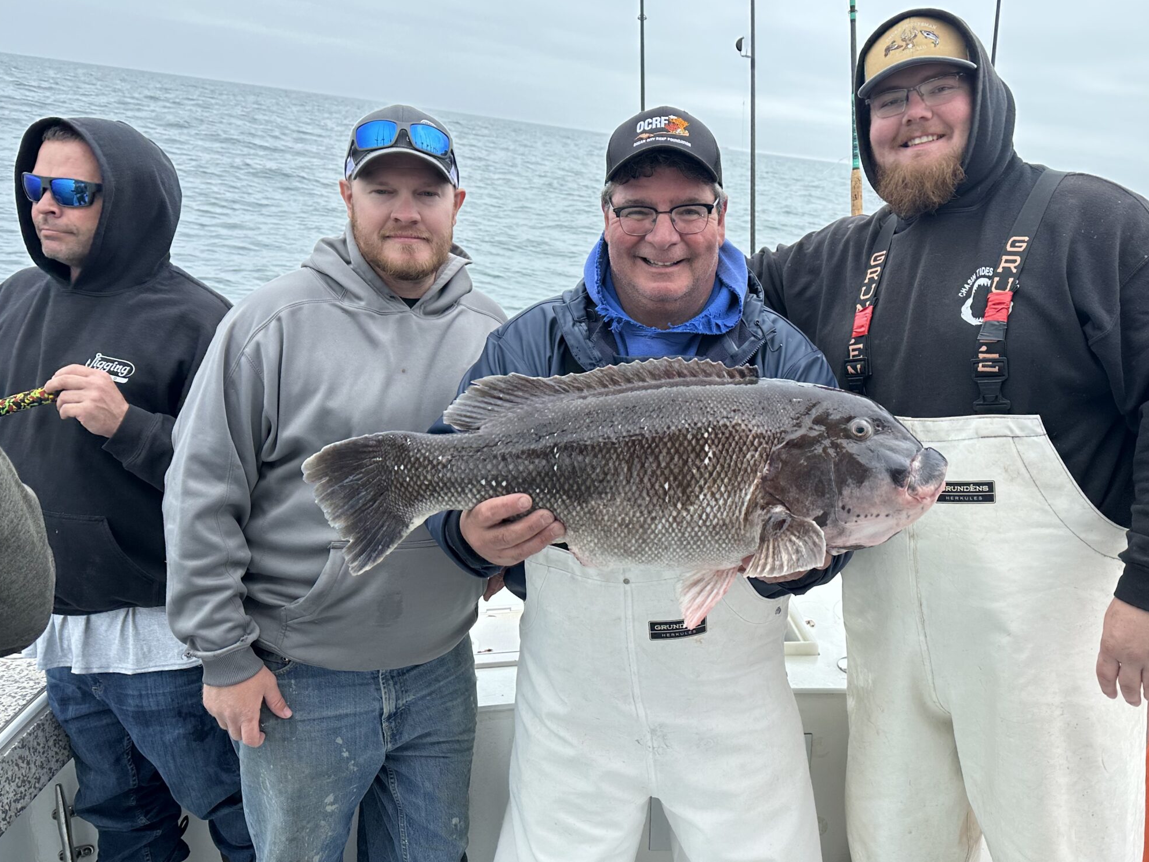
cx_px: 651
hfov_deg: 58.2
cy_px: 425
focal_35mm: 31
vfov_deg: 45.4
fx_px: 1029
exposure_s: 1/1541
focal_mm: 6.86
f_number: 1.78
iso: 80
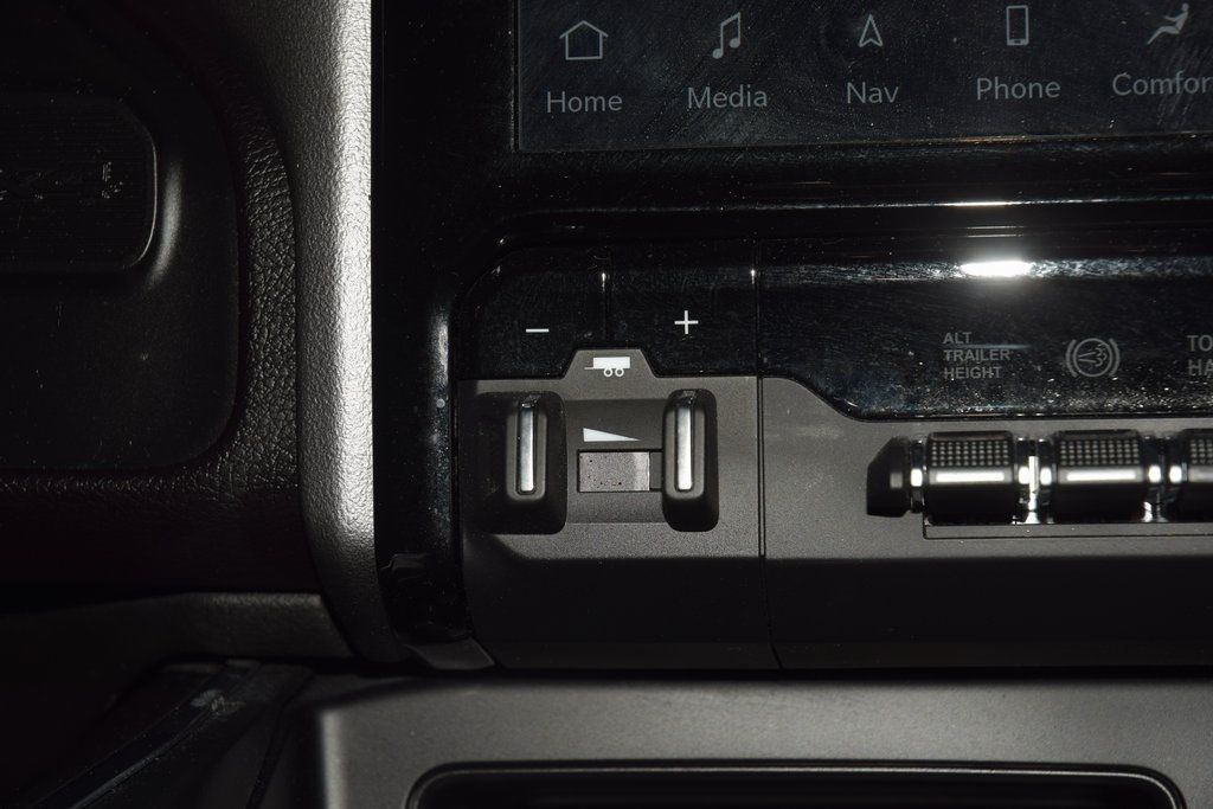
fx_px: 3538
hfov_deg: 19.5
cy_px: 404
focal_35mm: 105
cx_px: 606
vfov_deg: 13.0
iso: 100
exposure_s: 1/125
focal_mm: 70
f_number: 8
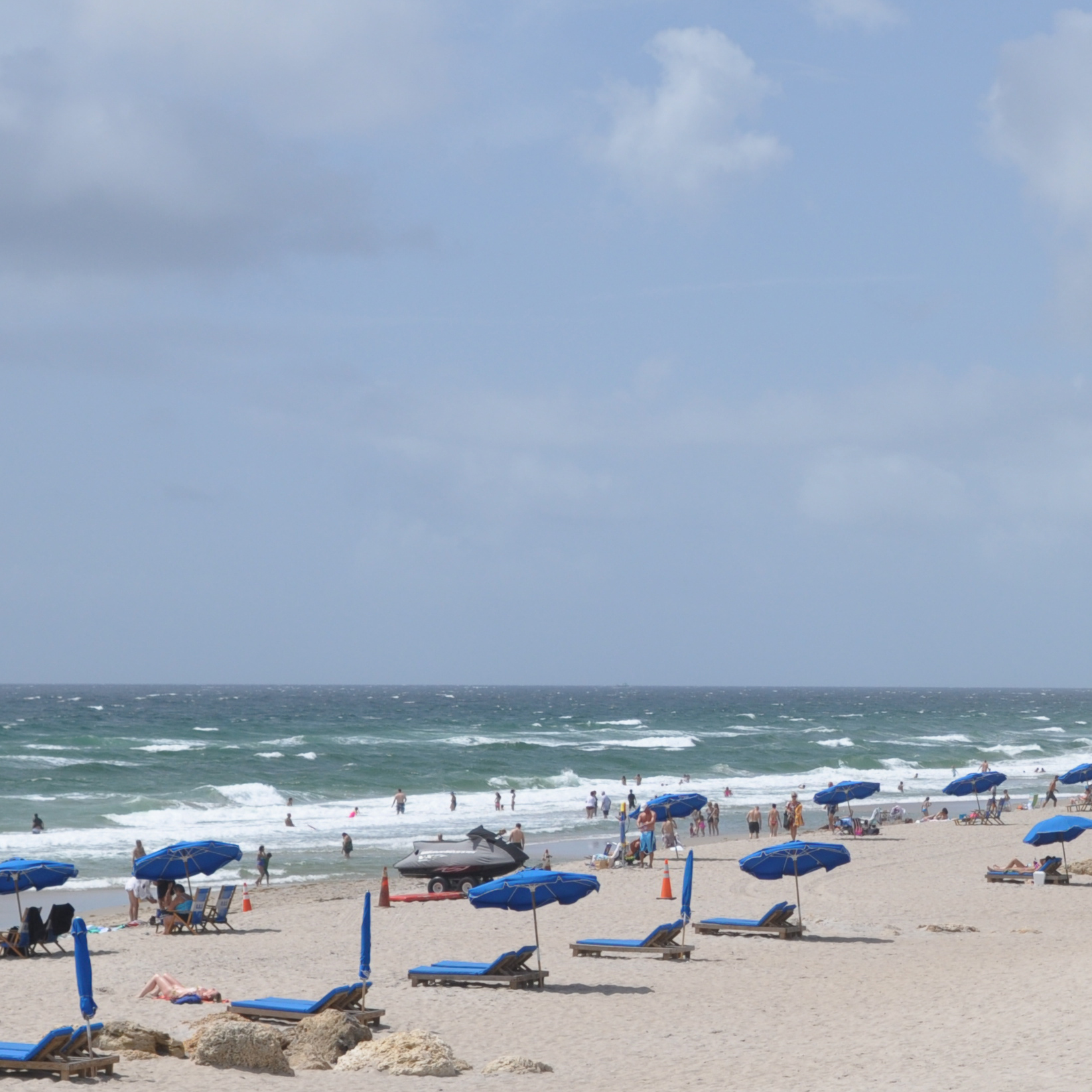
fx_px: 4144
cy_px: 912
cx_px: 940
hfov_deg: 14.9
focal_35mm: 116
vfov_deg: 14.9
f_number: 3.5
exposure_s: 1/4000
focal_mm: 35
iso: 200
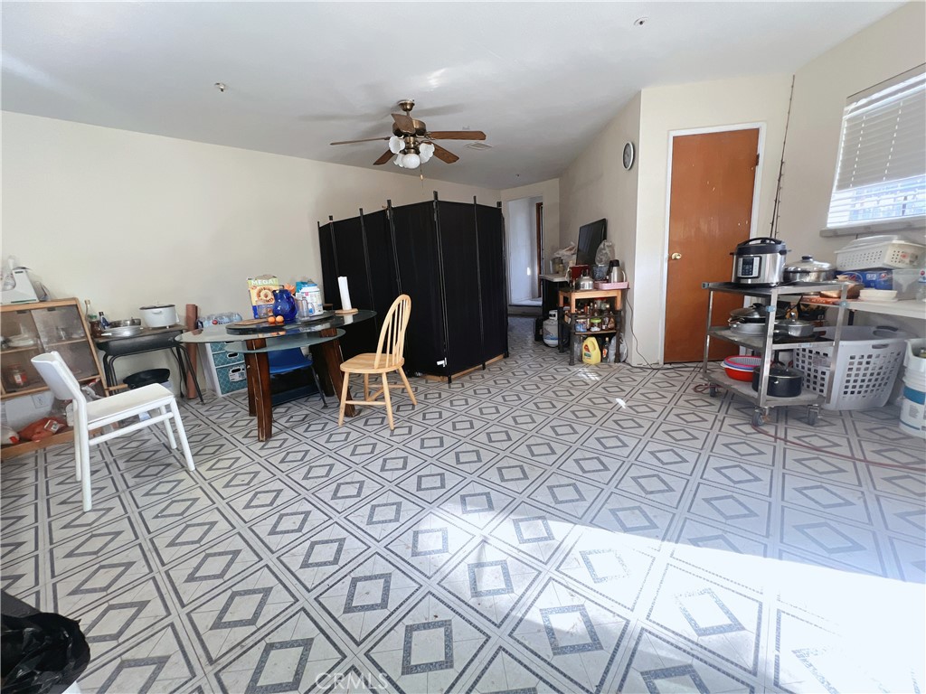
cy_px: 347
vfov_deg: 89.9
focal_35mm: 13
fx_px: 348
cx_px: 463
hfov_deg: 106.2
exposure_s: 1/60
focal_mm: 1.57
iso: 250
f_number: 1.8
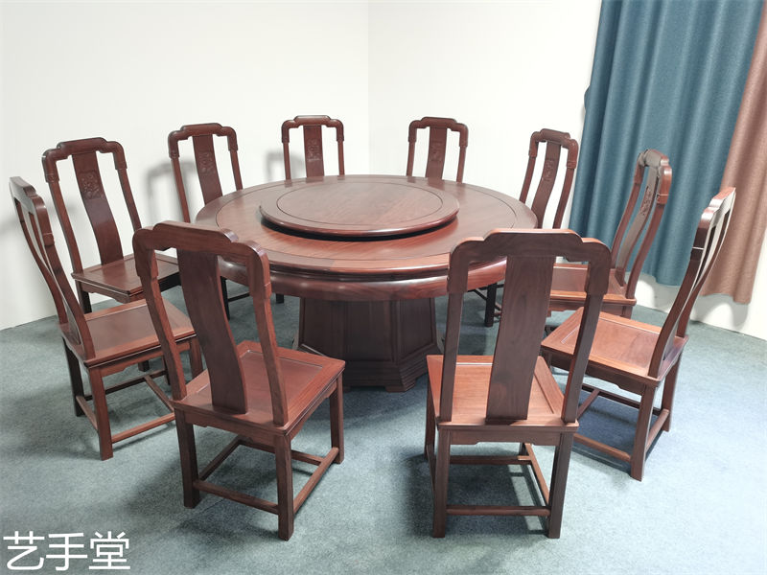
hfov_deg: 67.3
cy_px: 288
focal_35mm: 26
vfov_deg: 53.1
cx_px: 384
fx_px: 576
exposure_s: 1/33.3
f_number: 1.8
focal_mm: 5.58
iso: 640
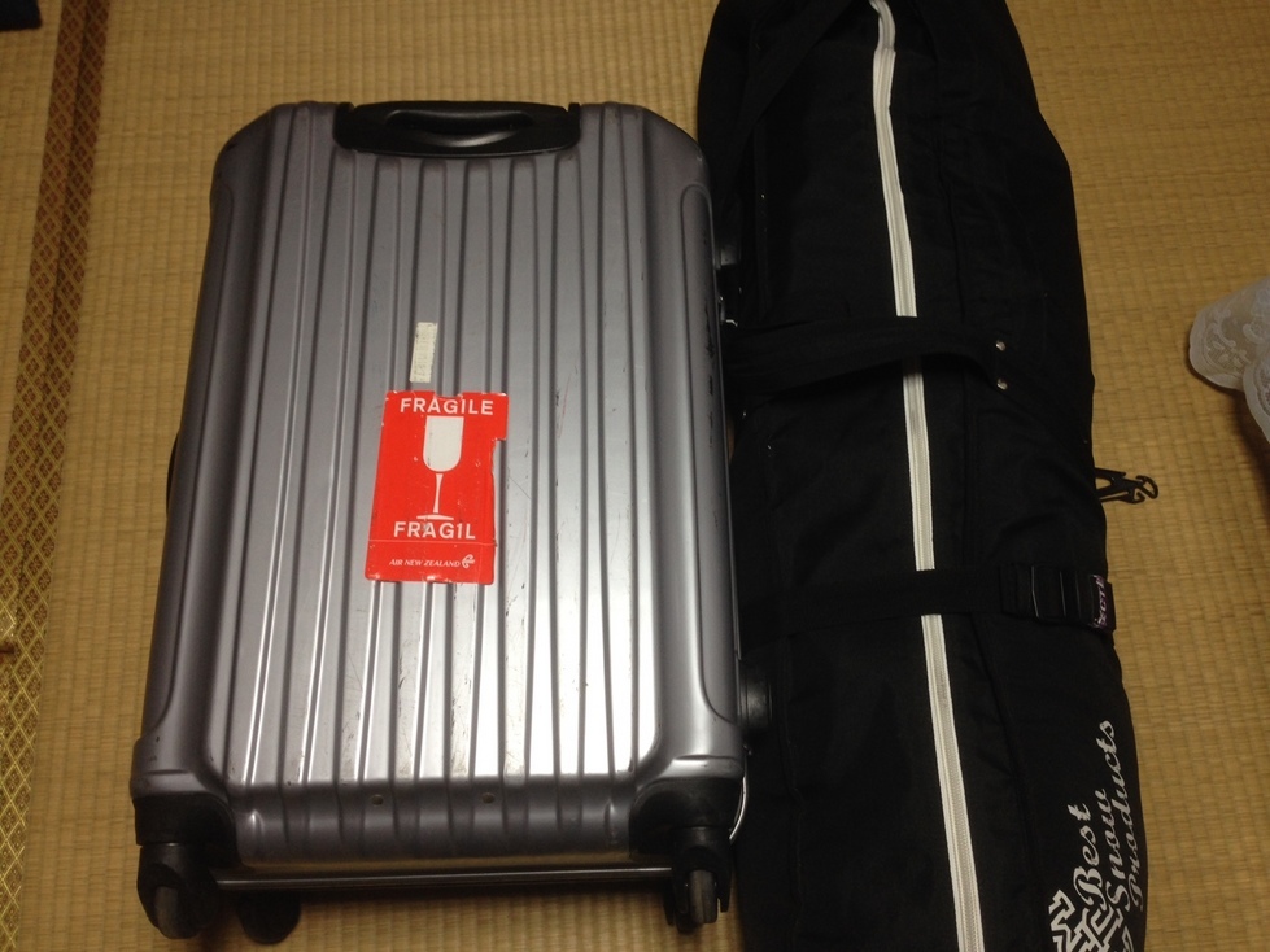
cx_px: 635
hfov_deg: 55.4
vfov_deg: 42.9
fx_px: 1211
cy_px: 476
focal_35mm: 33
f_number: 2.4
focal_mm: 4.12
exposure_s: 1/20
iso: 64
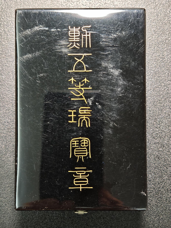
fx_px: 395
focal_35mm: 60
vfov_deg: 32.2
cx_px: 86
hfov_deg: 24.4
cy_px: 114
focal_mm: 9
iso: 500
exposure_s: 1/33.9
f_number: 2
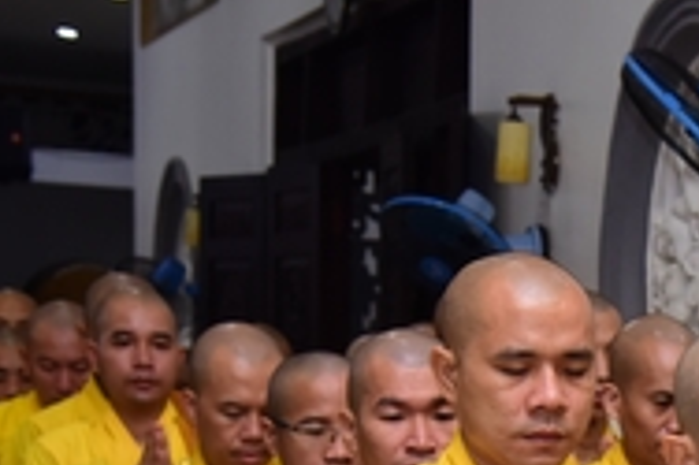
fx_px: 3220
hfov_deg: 12.1
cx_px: 889
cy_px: 722
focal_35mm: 166
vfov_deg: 8.1
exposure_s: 1/60
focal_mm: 48
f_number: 6.3
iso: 1600
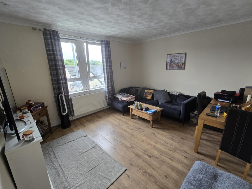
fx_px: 102
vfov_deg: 85.6
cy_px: 98
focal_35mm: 14
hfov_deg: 102.0
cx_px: 130
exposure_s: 1/50
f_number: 2.2
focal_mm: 2.2
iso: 200
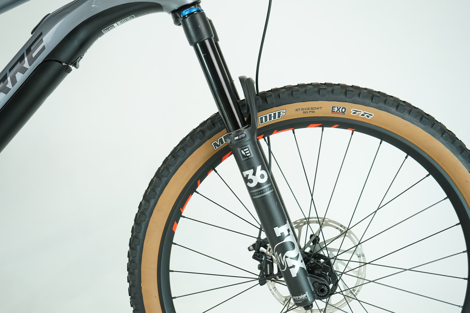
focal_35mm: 43
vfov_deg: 31.2
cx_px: 235
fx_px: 561
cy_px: 156
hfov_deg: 45.4
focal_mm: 43
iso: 1600
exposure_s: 1/200
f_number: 5.6
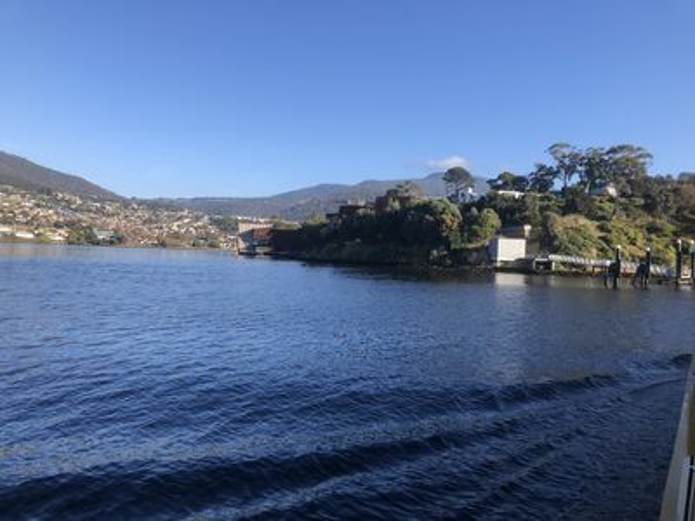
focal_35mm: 28
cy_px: 260
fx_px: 562
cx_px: 348
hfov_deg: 63.4
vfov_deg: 49.7
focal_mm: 3.99
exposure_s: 1/972
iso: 20
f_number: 1.8
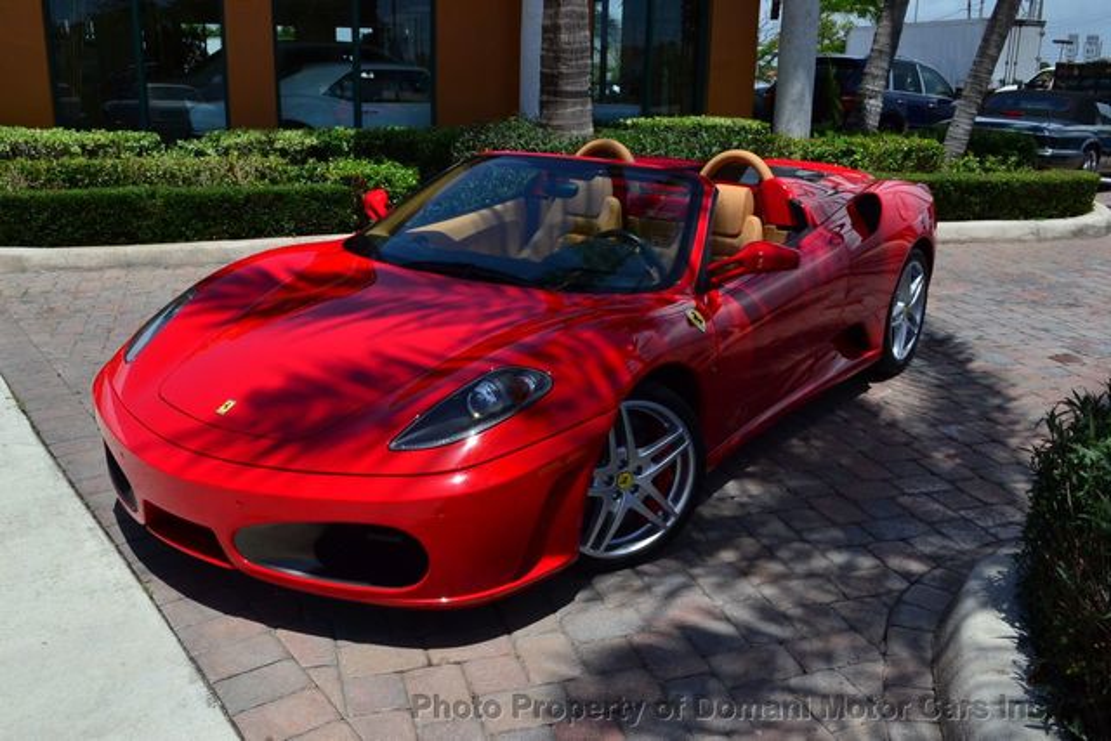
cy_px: 370
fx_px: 1019
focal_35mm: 33
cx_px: 556
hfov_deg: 57.2
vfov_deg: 40.0
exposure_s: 1/800
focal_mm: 22
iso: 800
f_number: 14
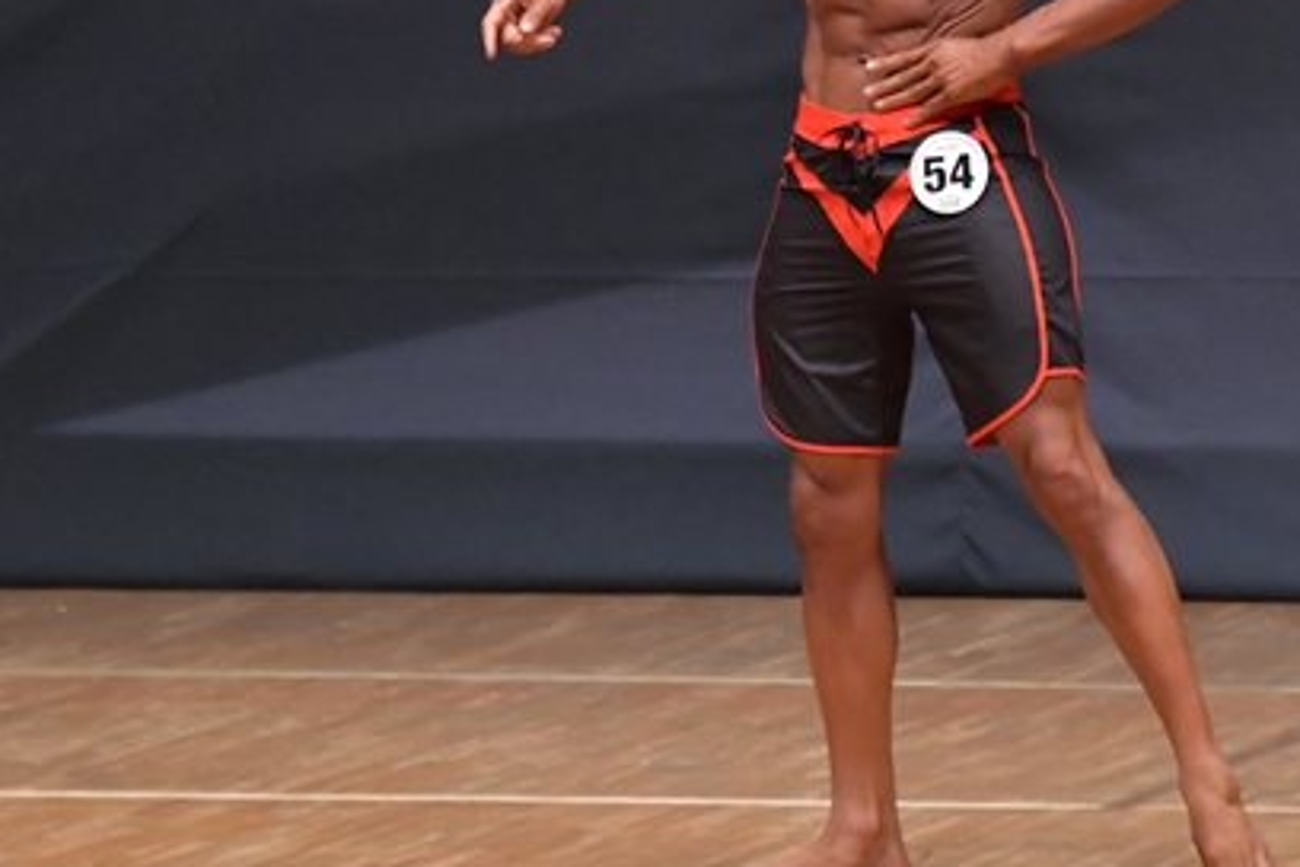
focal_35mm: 541
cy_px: 185
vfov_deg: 2.5
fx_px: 19535
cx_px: 970
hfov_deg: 3.8
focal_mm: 190
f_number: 5.6
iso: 6400
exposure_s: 1/400
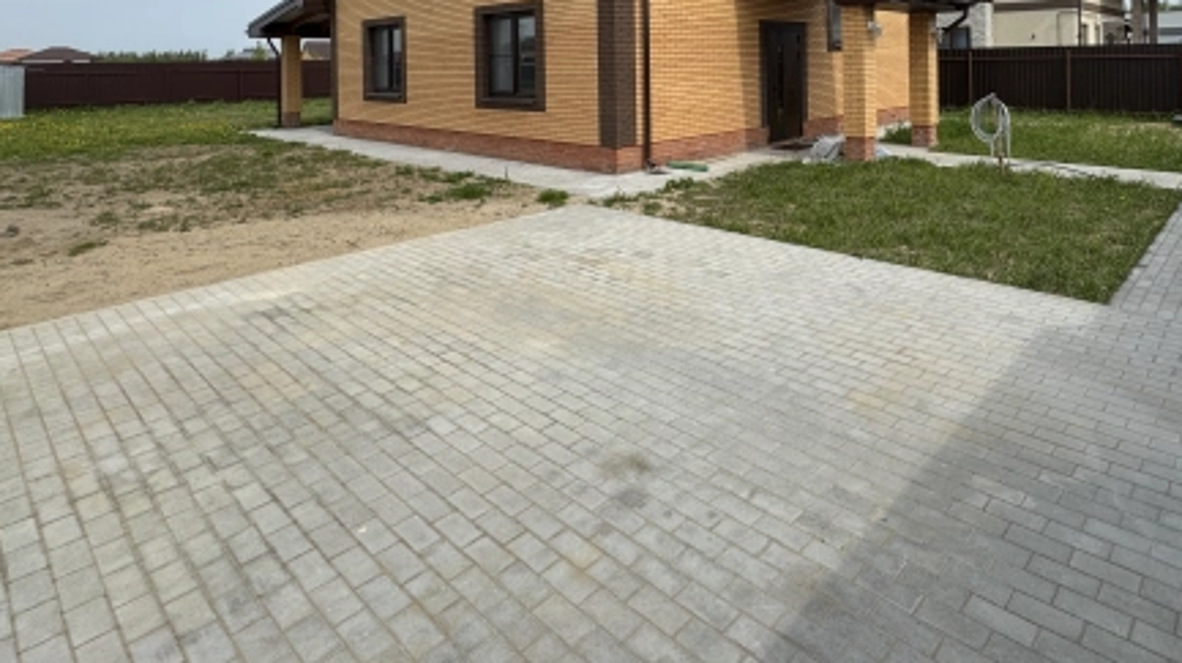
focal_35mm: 22
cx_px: 715
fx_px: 689
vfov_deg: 46.1
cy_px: 57
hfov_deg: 80.2
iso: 50
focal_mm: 2.22
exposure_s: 1/1976
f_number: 2.2
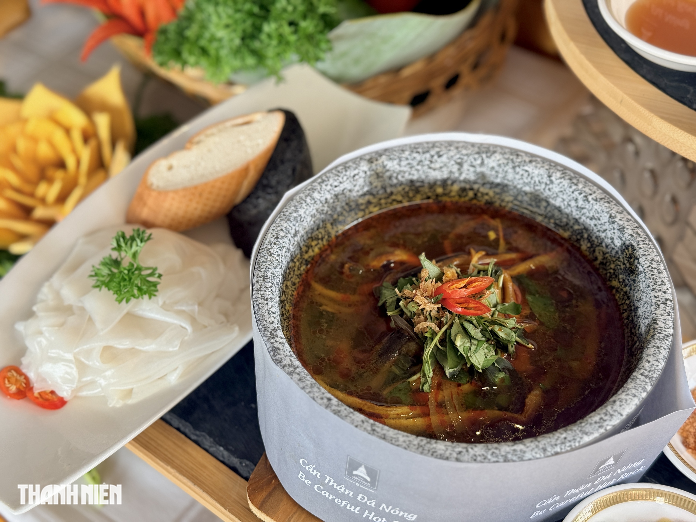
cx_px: 348
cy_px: 261
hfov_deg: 39.7
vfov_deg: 30.3
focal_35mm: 48
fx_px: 965
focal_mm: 6.76
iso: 125
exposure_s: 1/155
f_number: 1.78
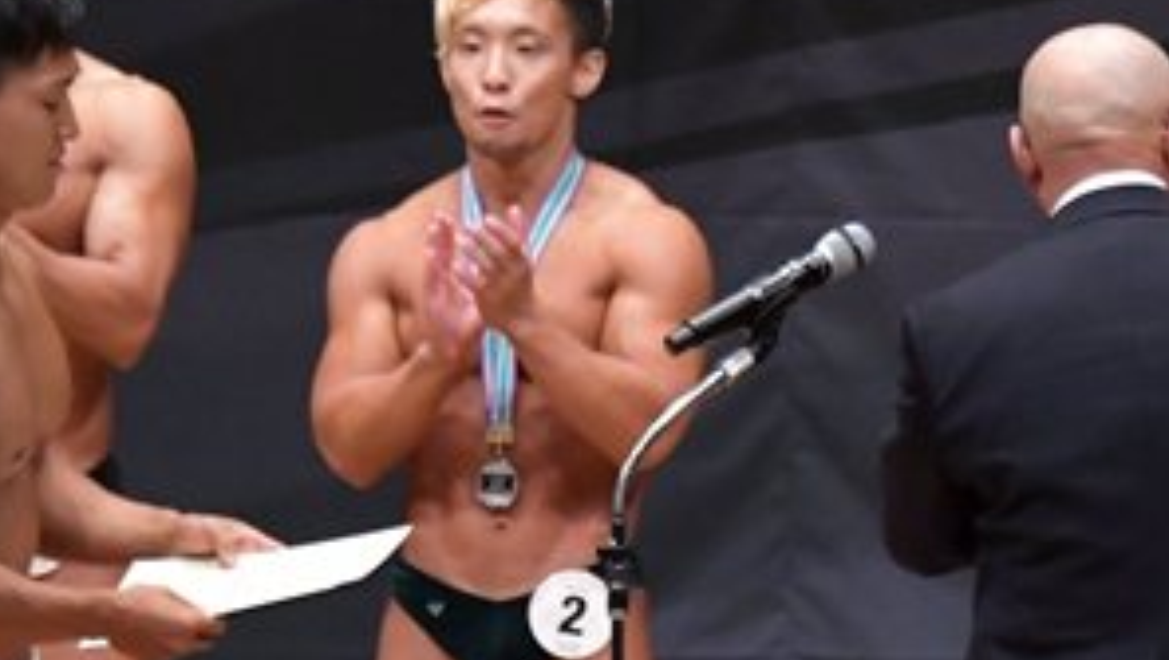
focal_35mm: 699
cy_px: 644
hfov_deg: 3.1
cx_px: 816
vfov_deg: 1.7
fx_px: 21683
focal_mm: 170
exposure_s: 1/400
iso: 6400
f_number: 5.6
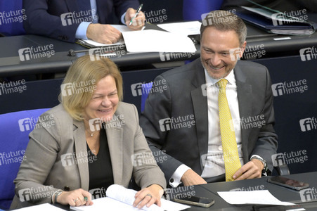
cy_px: 106
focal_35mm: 380
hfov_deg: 5.4
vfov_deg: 3.6
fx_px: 3344
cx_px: 158
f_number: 5.6
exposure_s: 1/400
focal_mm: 380
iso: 8000
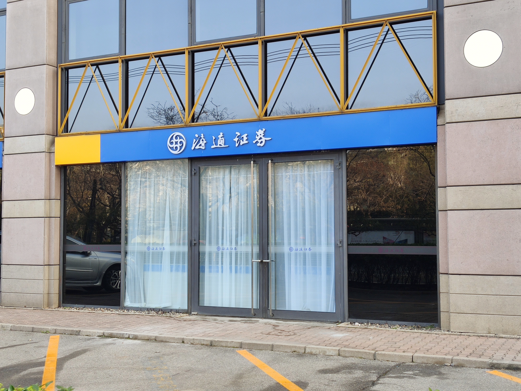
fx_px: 677
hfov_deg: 42.1
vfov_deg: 32.2
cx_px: 260
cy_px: 196
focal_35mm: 45
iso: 112
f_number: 1.75
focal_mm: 4.75
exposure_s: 1/166
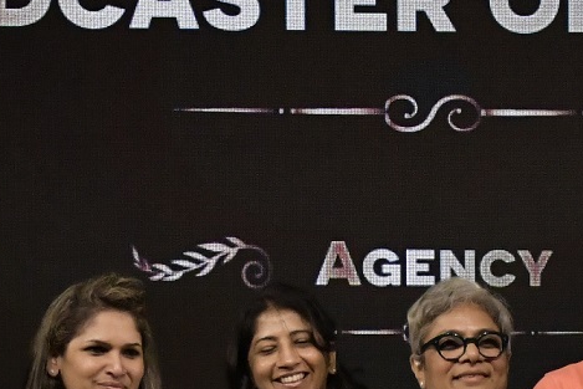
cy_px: 549
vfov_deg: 4.2
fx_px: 5248
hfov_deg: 6.4
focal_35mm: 324
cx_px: 437
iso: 4000
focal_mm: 52
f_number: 4.8
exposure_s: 1/640
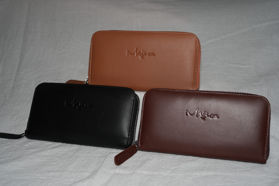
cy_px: 93
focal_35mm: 42
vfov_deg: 31.9
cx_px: 140
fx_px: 325
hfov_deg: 46.4
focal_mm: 42
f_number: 5.6
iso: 200
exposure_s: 1/160
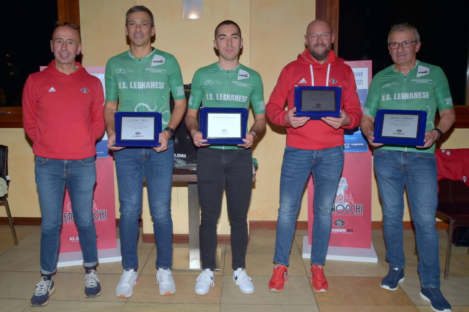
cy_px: 156
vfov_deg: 43.6
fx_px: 391
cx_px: 234
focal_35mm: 30
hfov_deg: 61.9
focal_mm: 30
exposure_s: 1/350
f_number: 11
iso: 400
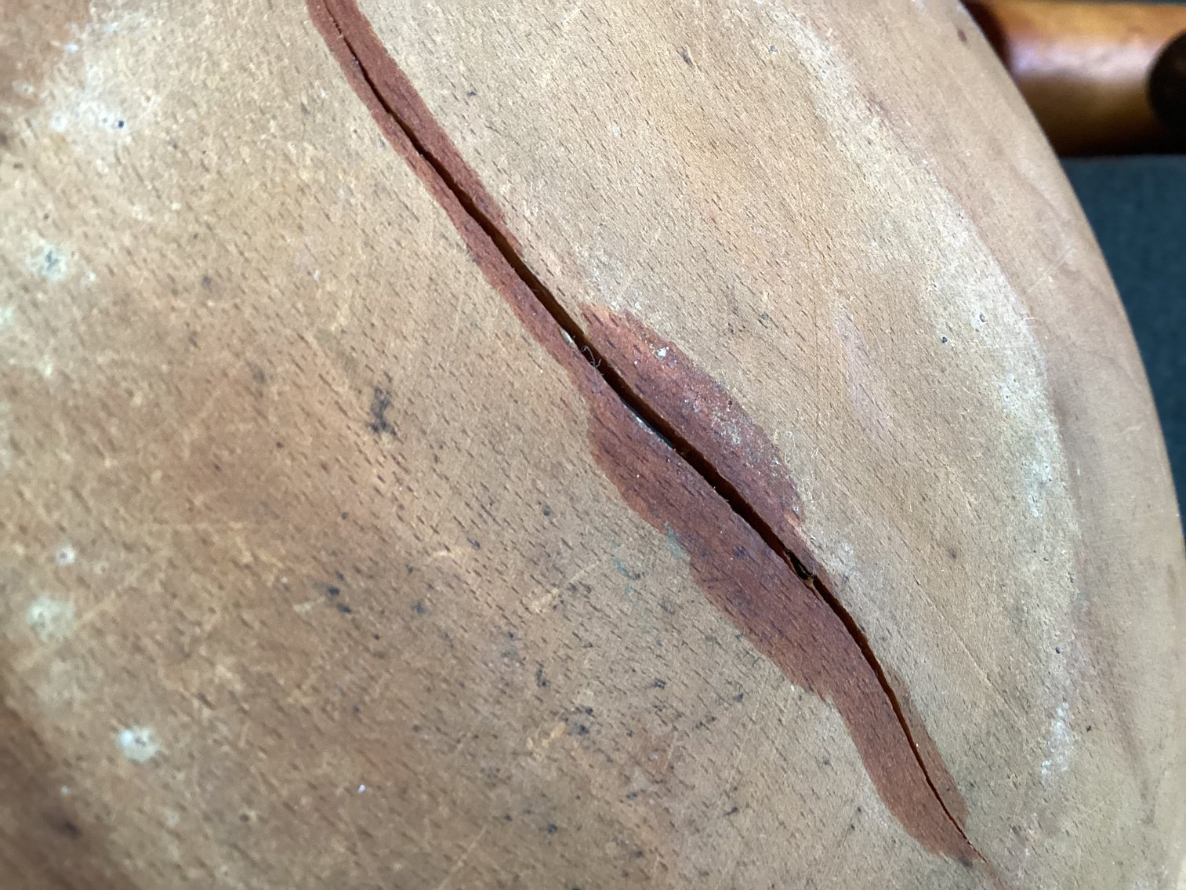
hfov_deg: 58.3
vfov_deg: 45.4
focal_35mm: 31
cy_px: 445
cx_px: 593
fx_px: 1062
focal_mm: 3.3
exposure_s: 1/50
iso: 160
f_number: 2.4
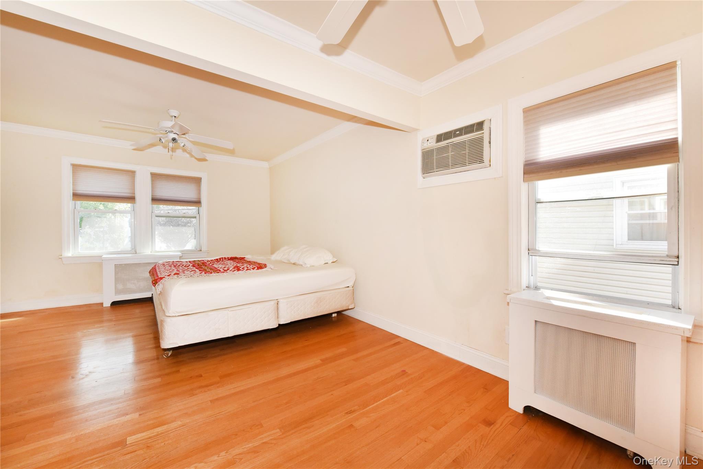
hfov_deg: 104.2
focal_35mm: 14
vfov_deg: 81.2
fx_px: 273
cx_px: 352
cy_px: 234
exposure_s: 1/160
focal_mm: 14
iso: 1600
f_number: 14
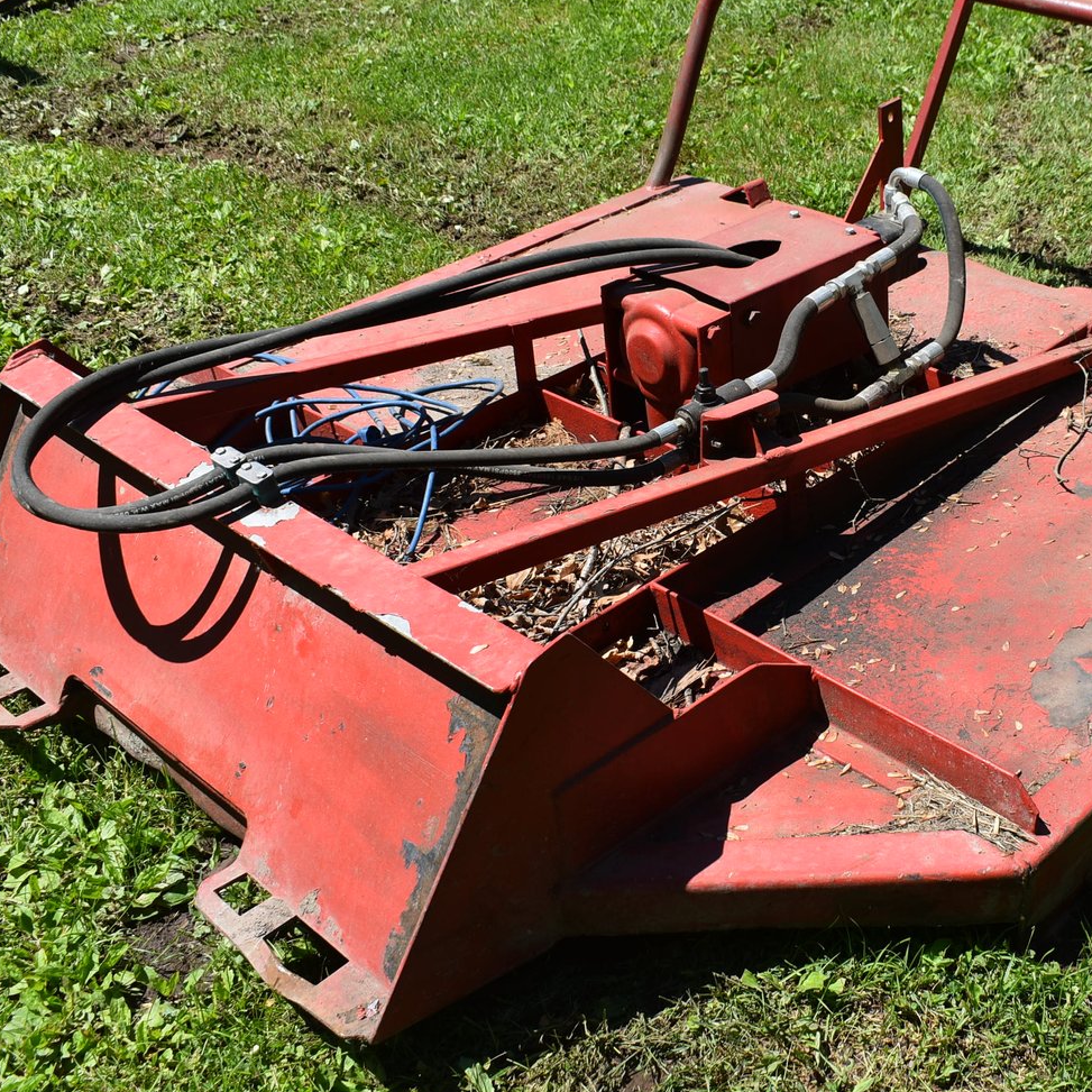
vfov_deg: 36.2
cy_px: 500
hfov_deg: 35.5
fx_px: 1668
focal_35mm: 47
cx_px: 817
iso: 100
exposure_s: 1/250
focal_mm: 21
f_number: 8
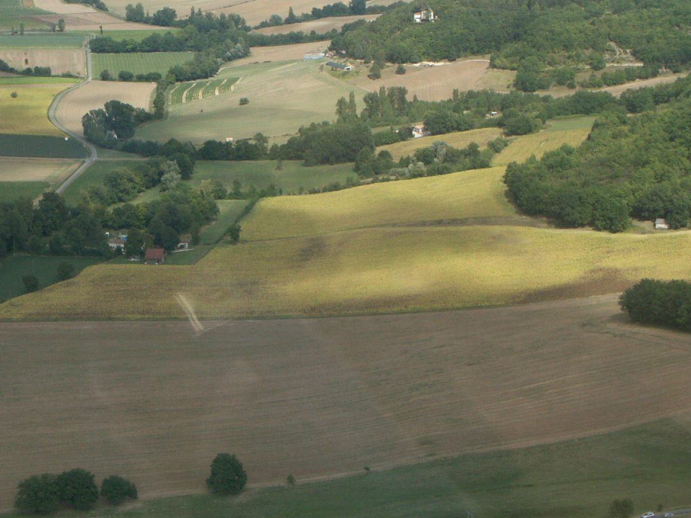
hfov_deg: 19.8
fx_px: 1976
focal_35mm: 99
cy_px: 237
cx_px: 214
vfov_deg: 14.9
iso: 100
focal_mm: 16.66
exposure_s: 1/400
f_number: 8
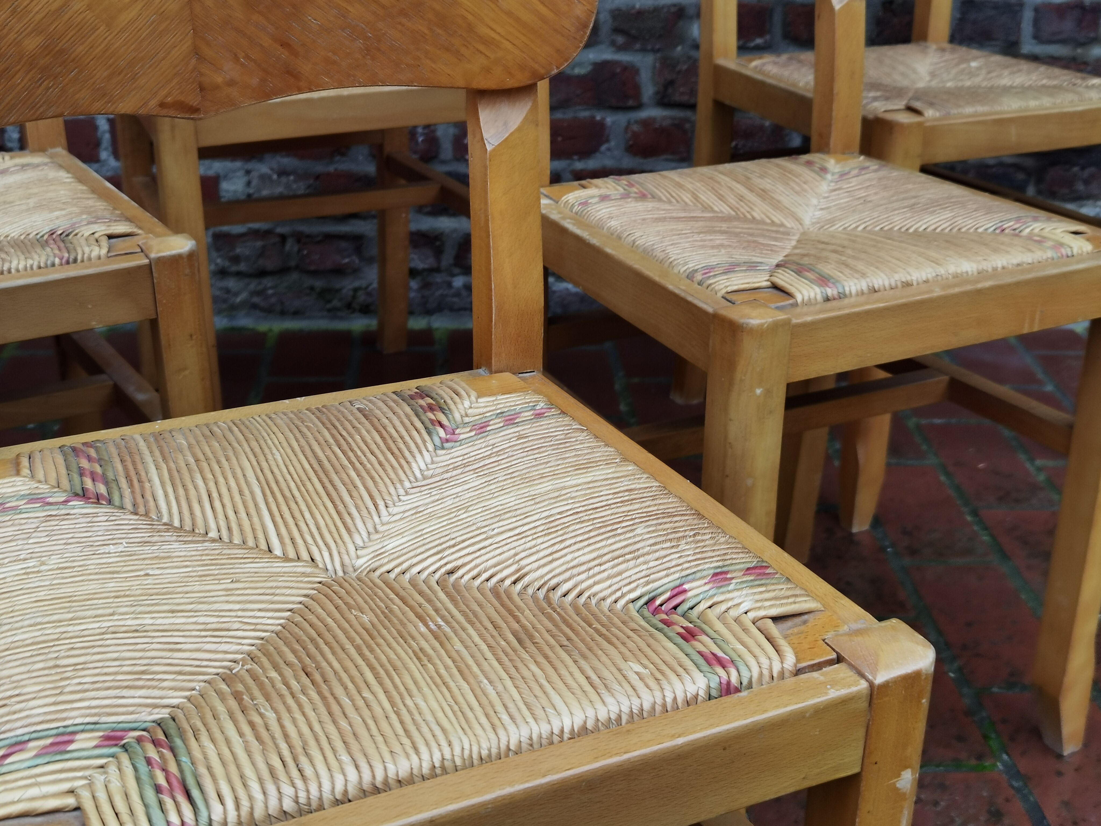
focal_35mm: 44
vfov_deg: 32.9
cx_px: 550
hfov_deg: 42.9
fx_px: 1399
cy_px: 413
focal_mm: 6.71
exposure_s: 1/148
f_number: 1.9
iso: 50
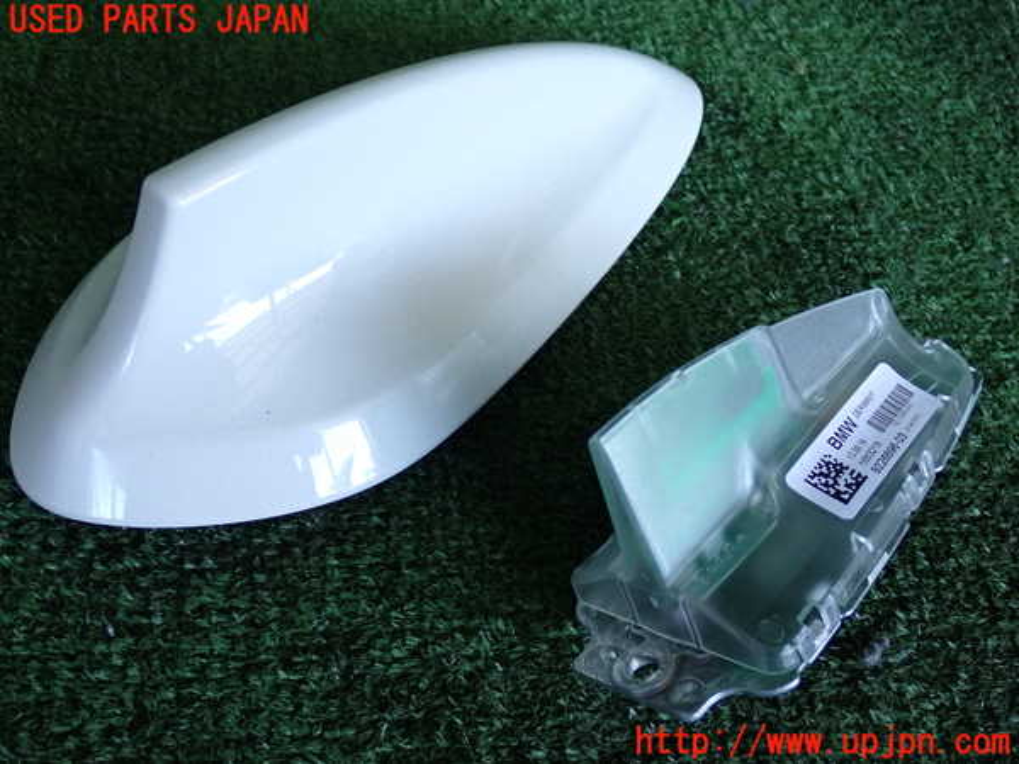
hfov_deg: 42.9
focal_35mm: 44
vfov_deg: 32.9
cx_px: 510
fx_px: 1295
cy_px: 382
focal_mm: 7.84
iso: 320
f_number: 2.9
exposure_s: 1/125
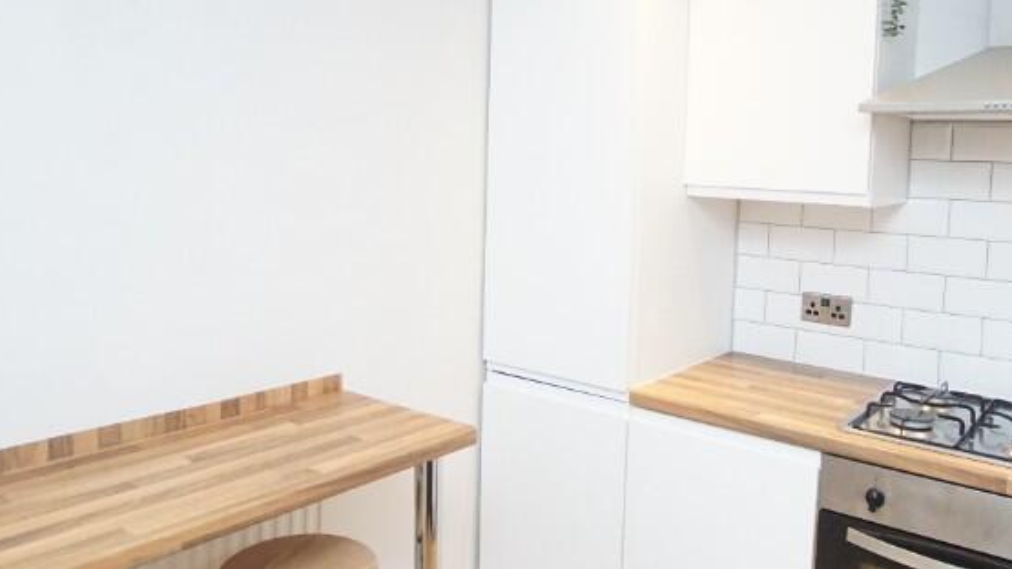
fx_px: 778
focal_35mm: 29
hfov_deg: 65.9
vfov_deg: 40.1
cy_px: 316
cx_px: 556
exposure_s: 1/125
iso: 3200
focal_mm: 10
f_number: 3.5
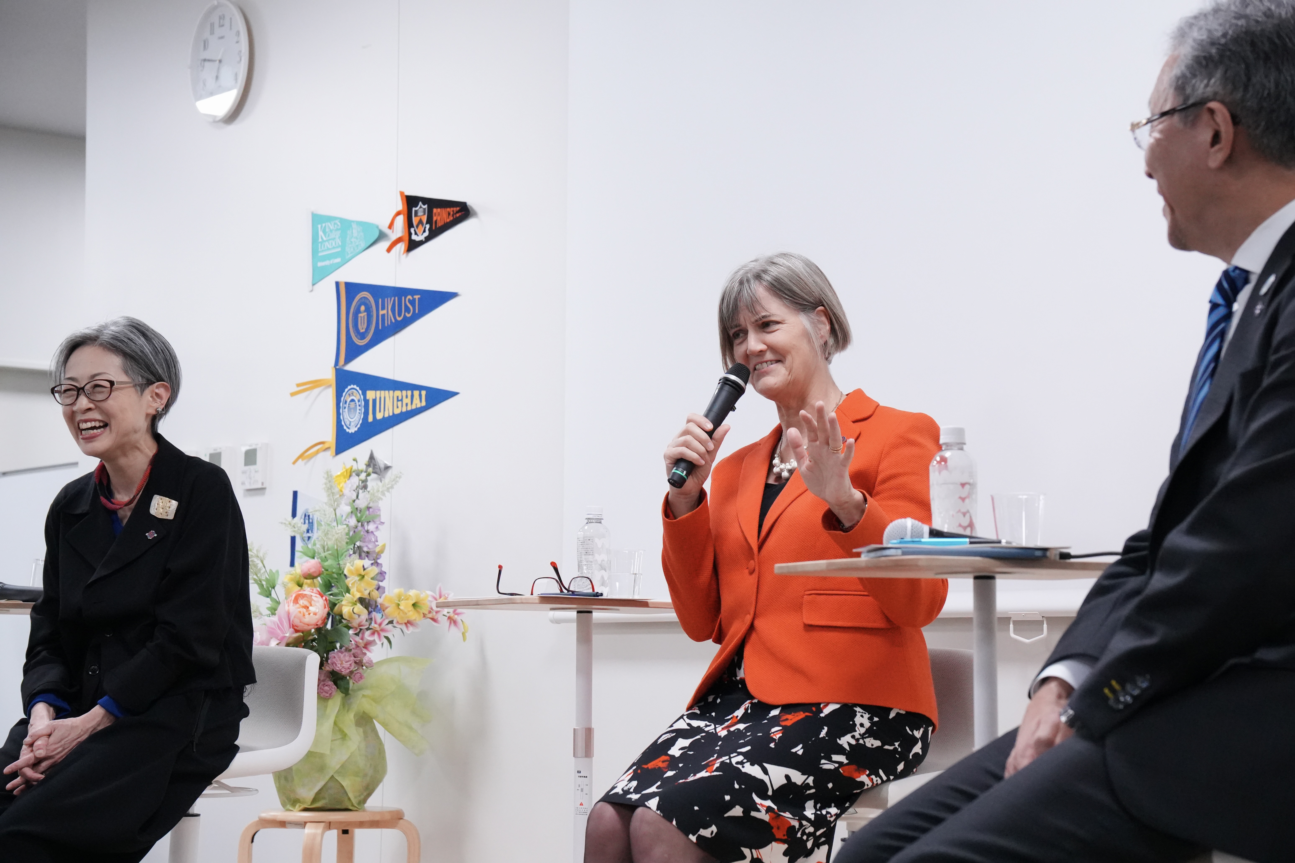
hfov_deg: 26.0
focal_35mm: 78
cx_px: 648
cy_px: 432
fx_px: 2806
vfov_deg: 17.5
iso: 4000
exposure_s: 1/200
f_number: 5
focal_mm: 52
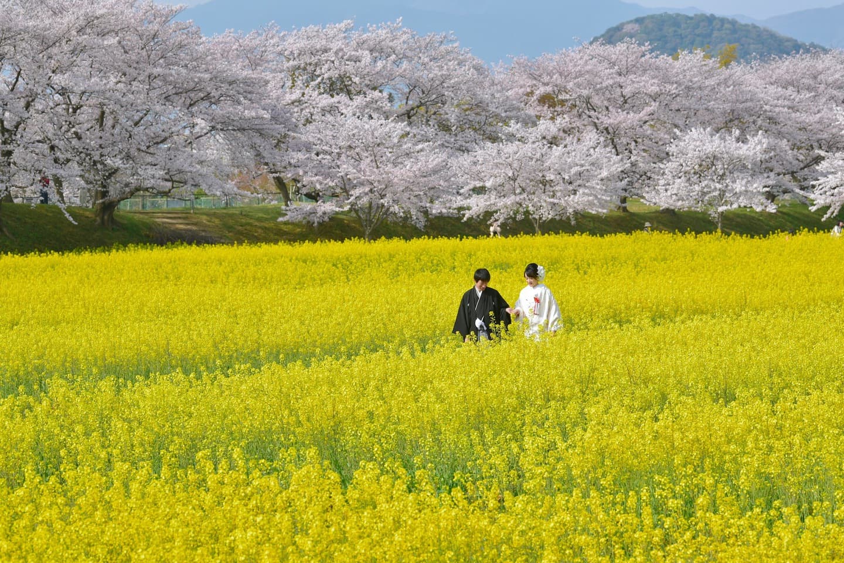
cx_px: 422
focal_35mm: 140
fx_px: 3283
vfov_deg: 9.8
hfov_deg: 14.6
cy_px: 282
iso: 400
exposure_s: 1/800
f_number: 8
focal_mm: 140
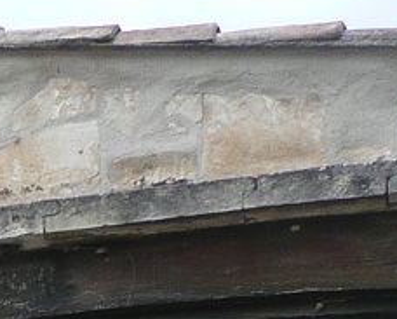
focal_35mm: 184
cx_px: -724
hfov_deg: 8.9
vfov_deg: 7.6
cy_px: 866
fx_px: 2165
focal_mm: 4.6
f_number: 3.3
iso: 100
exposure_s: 1/200
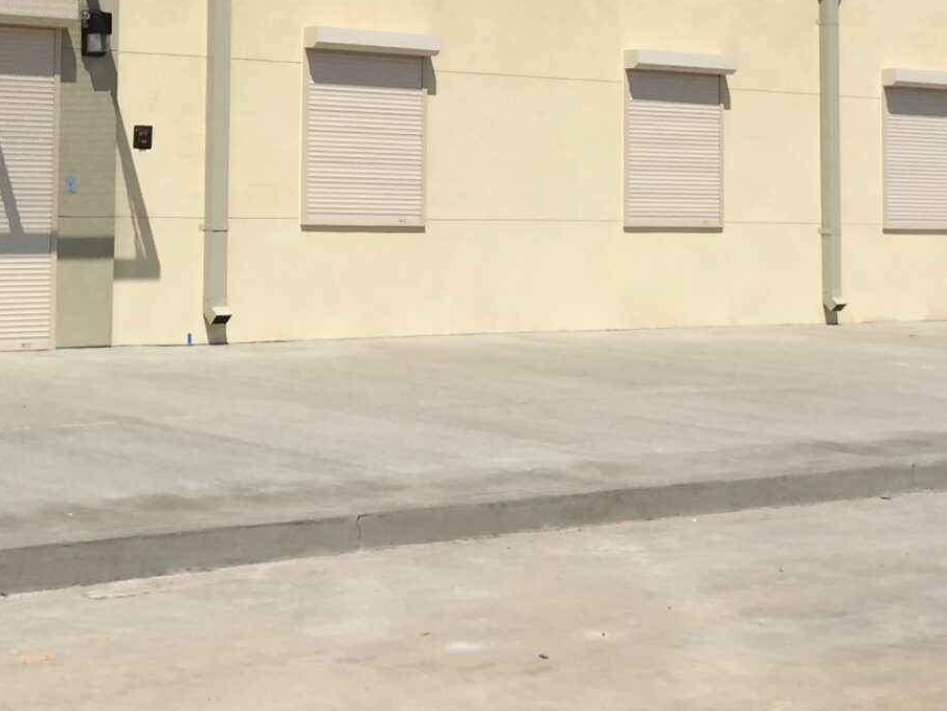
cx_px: 47
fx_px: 2244
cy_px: 27
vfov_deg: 17.6
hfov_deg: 23.1
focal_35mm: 82
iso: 32
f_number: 2.2
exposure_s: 1/4405
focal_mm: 4.15
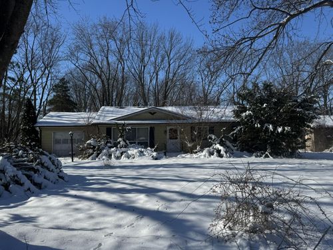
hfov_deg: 61.7
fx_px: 279
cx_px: 166
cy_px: 125
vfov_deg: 48.2
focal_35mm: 29
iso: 80
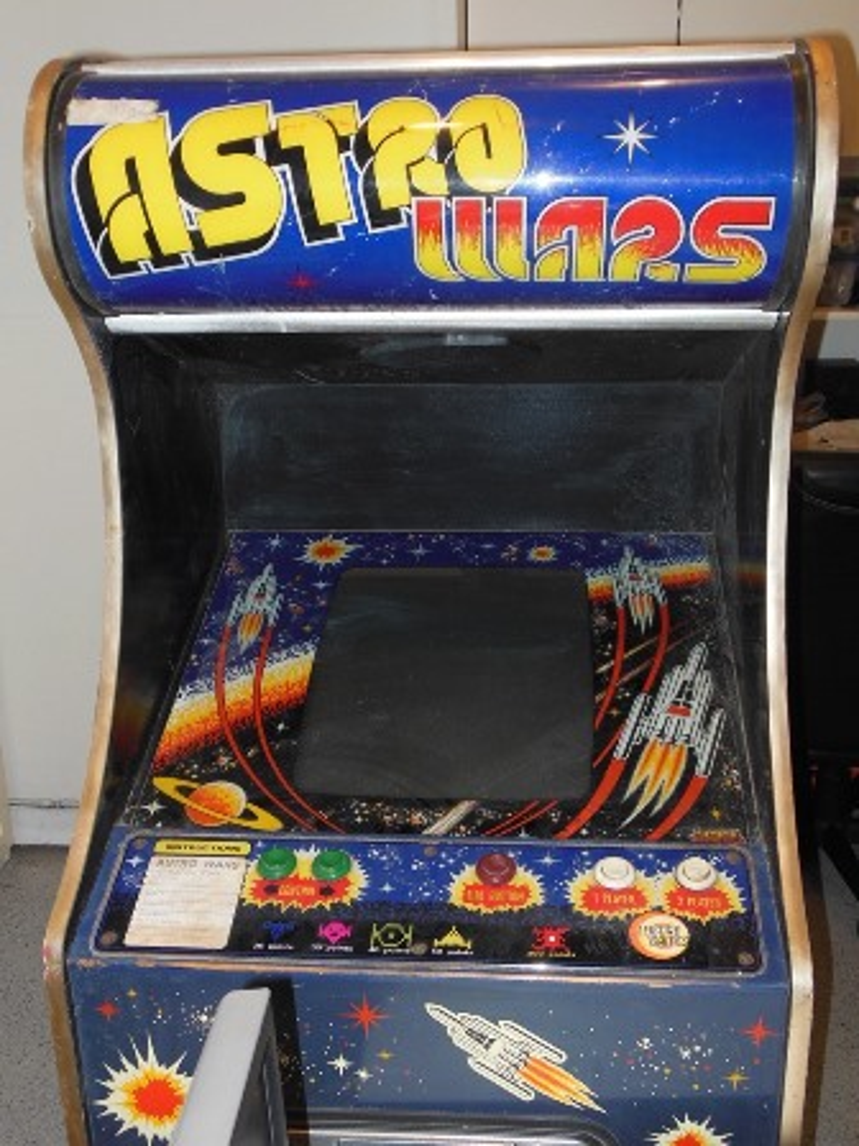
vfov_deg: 55.4
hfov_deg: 42.9
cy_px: 573
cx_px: 430
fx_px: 1092
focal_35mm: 33
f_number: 3.5
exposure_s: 1/30
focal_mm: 6
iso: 200
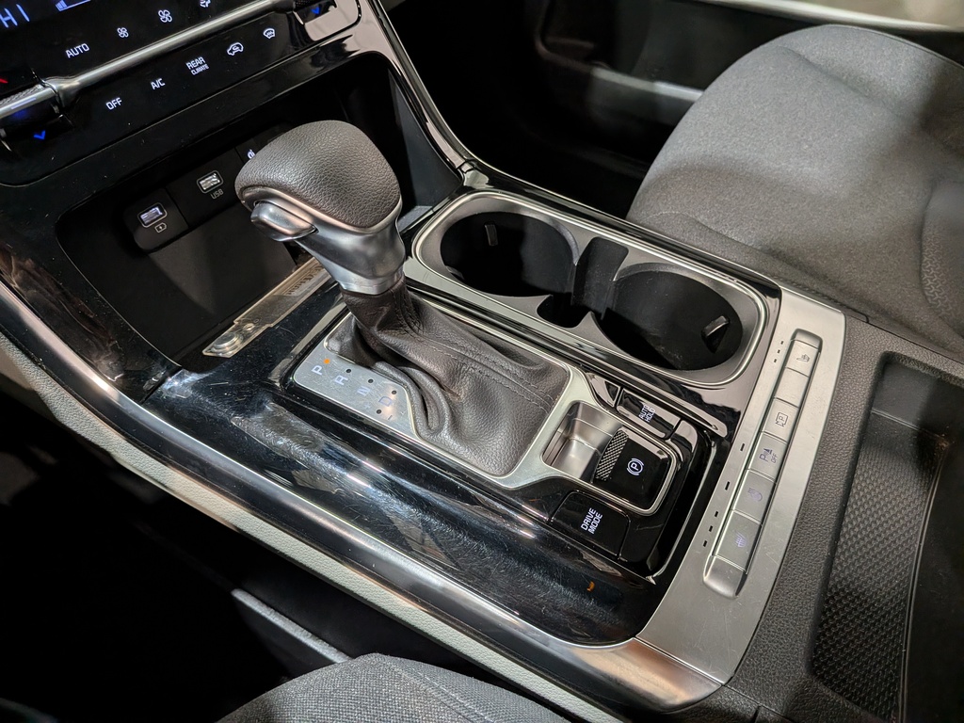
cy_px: 362
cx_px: 482
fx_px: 668
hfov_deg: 71.6
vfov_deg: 56.8
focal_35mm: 24
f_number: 1.7
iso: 38
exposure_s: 1/100
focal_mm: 4.53
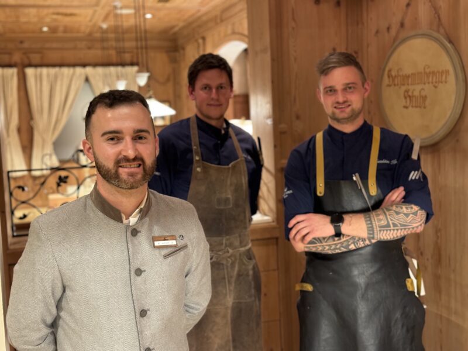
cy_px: 176
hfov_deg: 39.7
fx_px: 649
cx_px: 234
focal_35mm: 48
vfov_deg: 30.3
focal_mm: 6.76
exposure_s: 1/25
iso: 640
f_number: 1.78
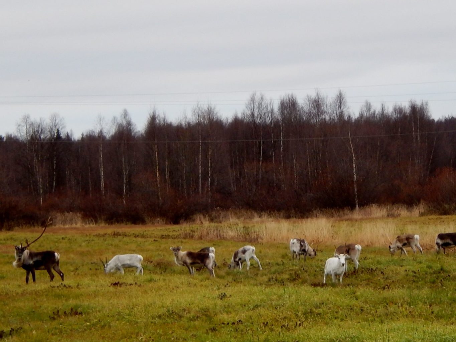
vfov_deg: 12.7
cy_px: 171
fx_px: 1541
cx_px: 228
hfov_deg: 16.8
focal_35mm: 117
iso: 125
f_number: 5.5
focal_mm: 21
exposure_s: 1/30
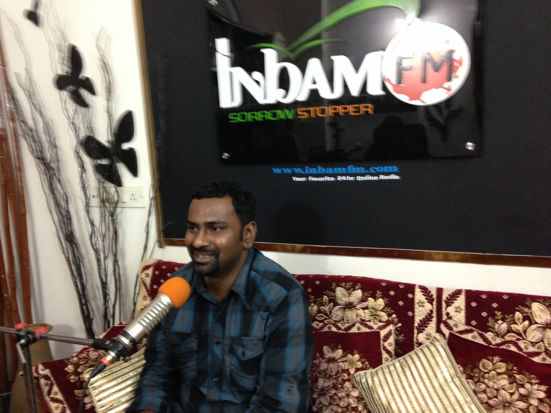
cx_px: 276
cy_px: 206
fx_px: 525
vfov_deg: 42.9
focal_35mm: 33
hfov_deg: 55.4
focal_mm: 4.12
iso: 400
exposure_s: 1/15
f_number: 2.4
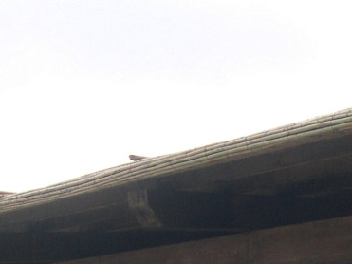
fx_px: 1332
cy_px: 380
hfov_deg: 15.0
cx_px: 223
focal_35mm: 131
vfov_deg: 10.9
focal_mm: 8
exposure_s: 1/92
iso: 100
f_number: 7.6
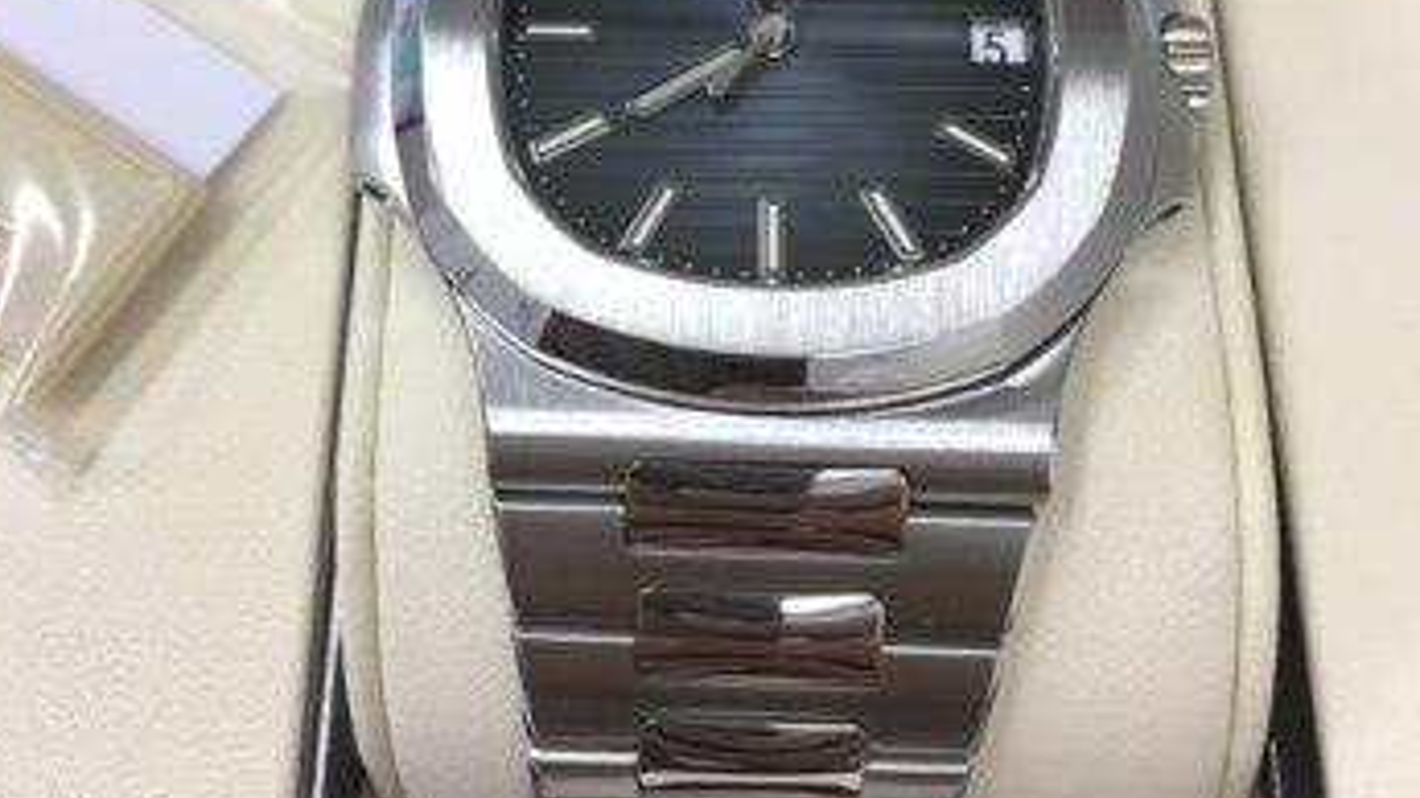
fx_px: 1657
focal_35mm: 44
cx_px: 683
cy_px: 70
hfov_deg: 46.4
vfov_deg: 26.2
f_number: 2.2
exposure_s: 1/33
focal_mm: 4.15
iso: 64
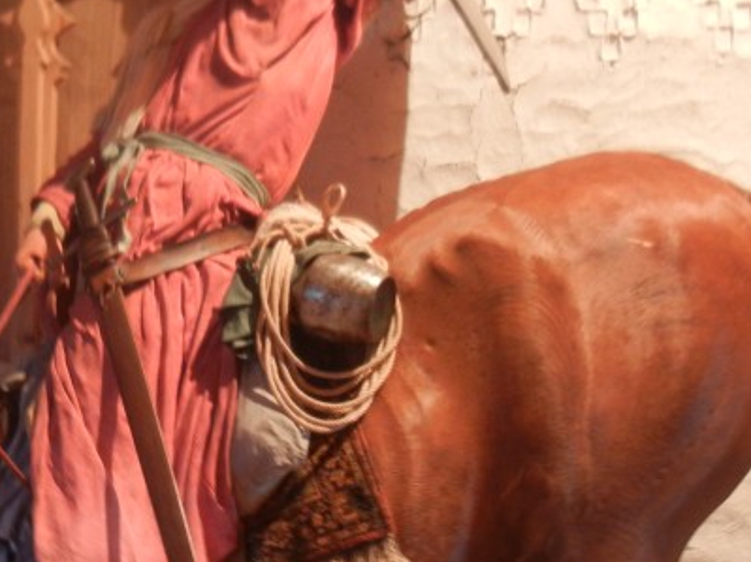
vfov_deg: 18.7
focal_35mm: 77
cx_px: 237
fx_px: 1670
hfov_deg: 25.2
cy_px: 524
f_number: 3.5
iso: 200
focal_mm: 5.4
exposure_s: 1/1.5
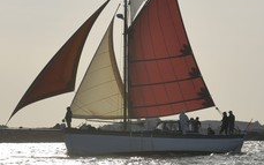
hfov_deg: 10.6
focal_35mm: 197
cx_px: 94
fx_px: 1417
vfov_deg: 6.7
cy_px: 40
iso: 100
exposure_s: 1/500
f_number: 8.5
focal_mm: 70
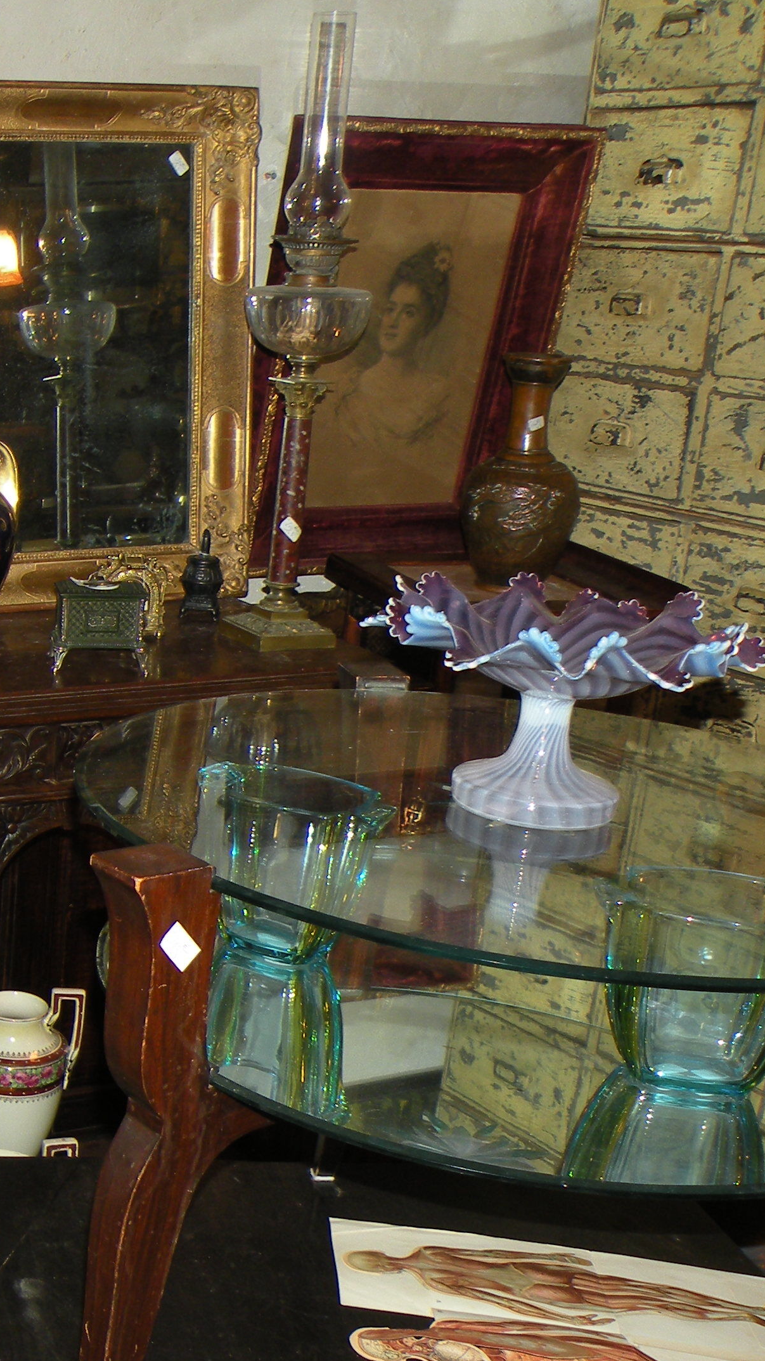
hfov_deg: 20.6
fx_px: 1803
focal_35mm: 50
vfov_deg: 41.2
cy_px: 780
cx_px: -374
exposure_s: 1/60
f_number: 2.8
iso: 68
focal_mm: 4.7
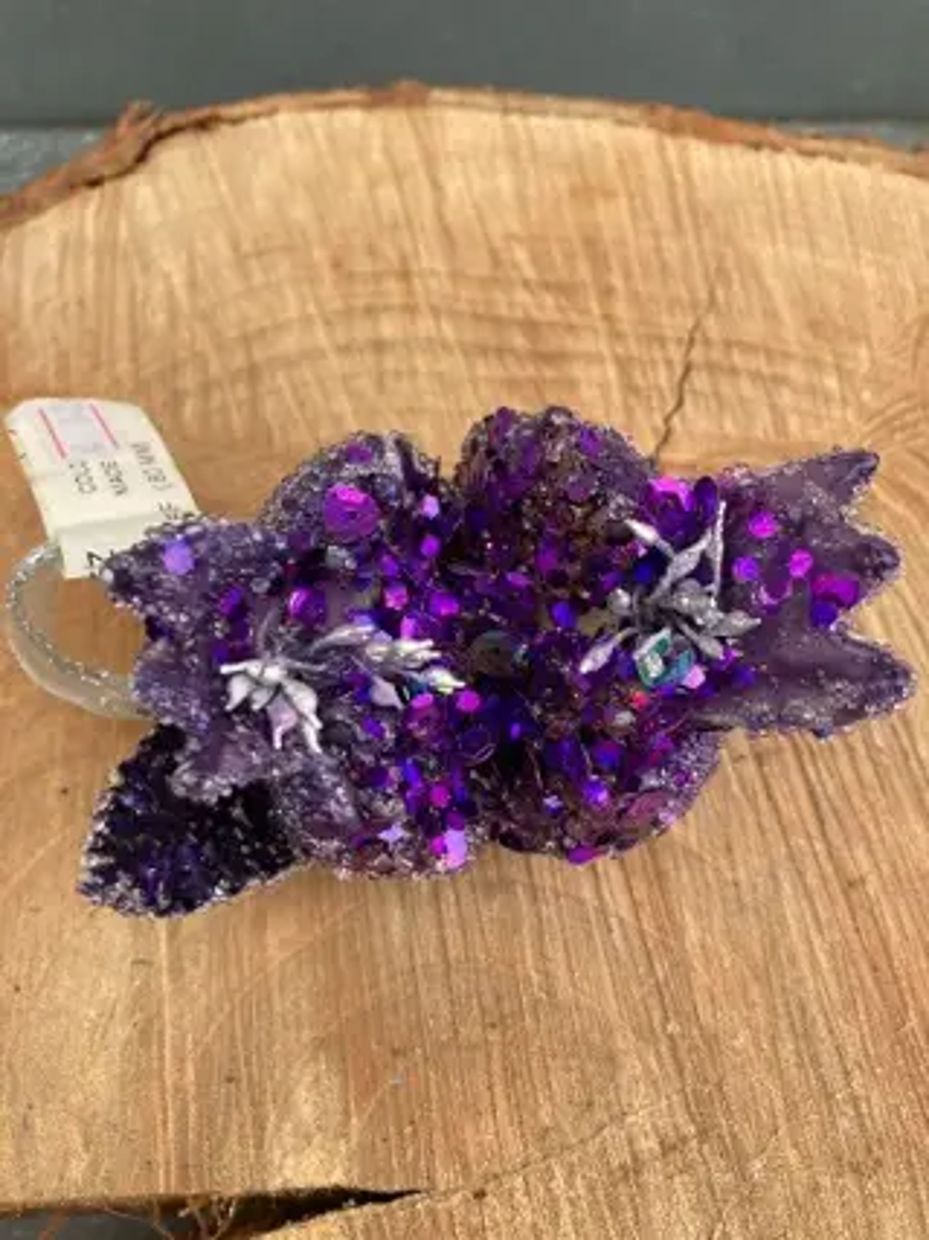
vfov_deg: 63.5
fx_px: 1002
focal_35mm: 28
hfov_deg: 49.7
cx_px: 464
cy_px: 620
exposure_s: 1/115
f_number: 1.8
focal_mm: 3.99
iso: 80
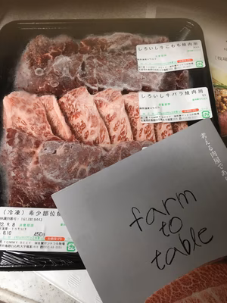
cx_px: 114
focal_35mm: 29
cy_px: 152
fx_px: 254
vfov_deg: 61.7
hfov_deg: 48.2
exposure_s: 1/30
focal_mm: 4.15
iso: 64
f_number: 2.2
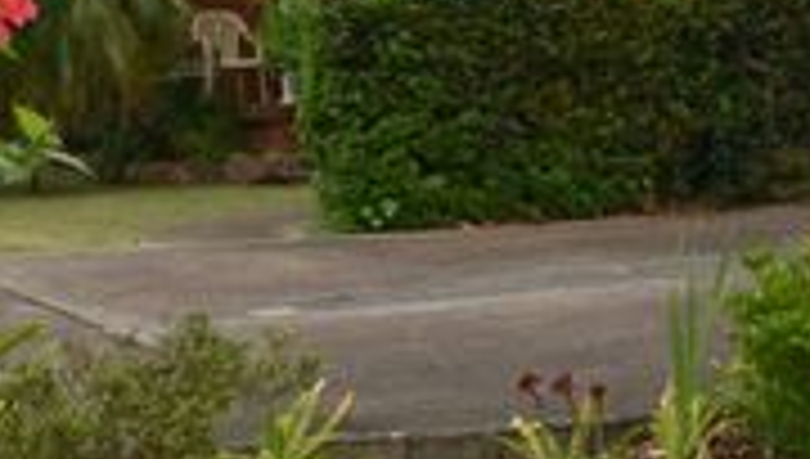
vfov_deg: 13.3
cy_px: -11
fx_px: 1936
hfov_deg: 23.1
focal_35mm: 90
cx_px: 693
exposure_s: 1/250
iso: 100
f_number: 7.1
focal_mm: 22
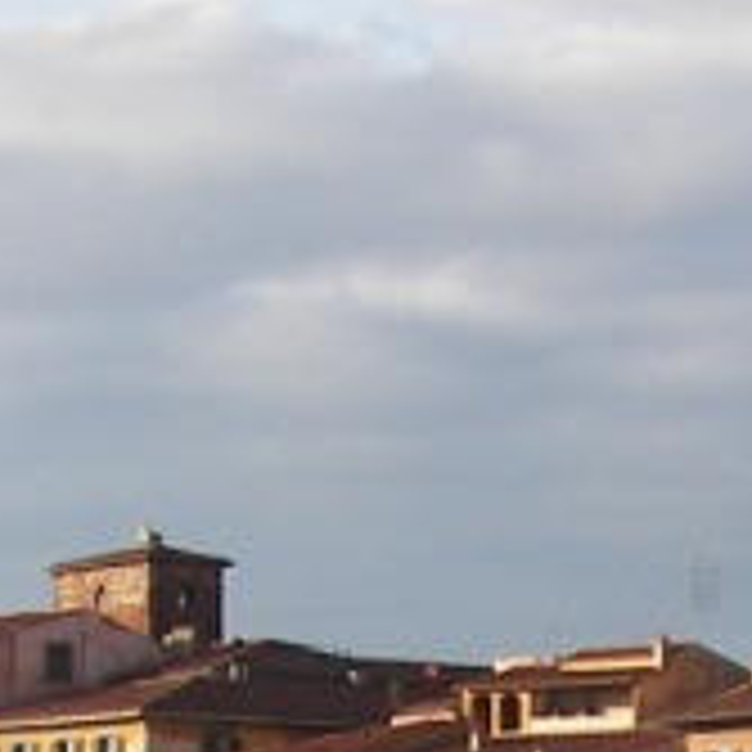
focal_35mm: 195
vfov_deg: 8.7
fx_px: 4793
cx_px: 576
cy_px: 1211
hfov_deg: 9.0
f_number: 2.8
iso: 50
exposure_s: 1/640
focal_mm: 6
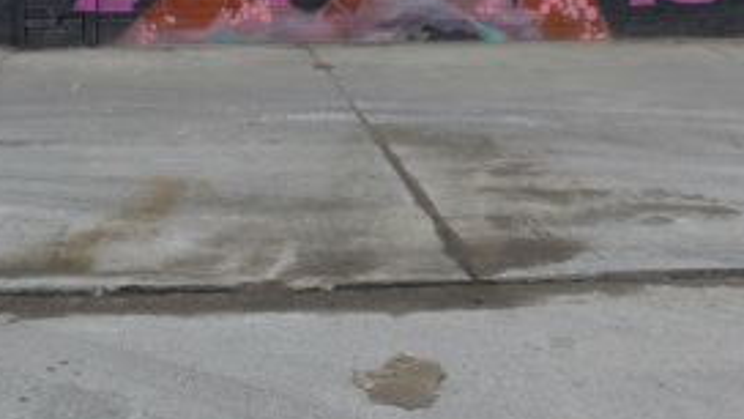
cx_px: 183
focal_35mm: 58
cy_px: 10
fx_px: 1144
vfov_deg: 20.1
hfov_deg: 35.2
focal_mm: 6
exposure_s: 1/500
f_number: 2.8
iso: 80
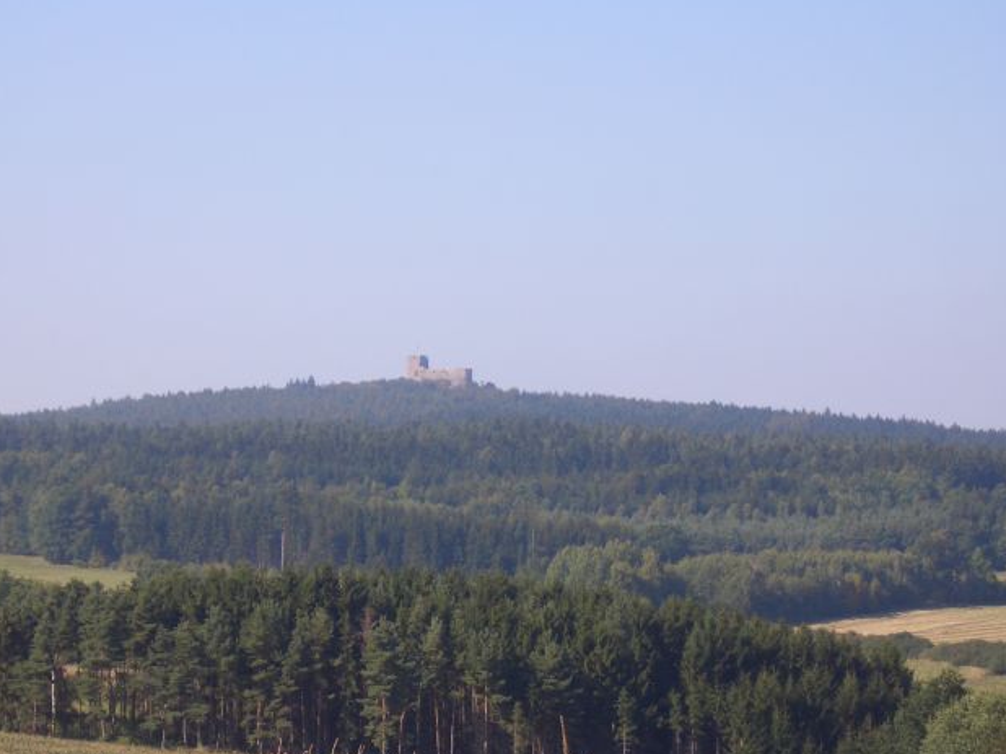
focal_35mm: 136
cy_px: 392
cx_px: 438
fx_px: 3951
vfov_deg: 10.9
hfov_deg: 14.5
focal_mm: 17.4
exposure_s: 1/250
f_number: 4.8
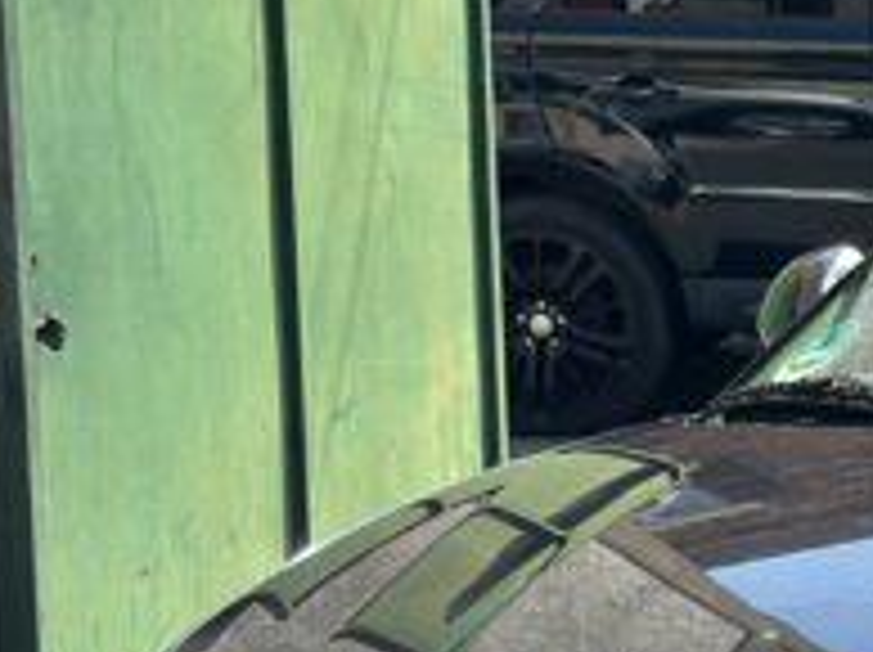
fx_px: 4987
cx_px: 1332
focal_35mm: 198
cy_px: 737
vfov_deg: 7.4
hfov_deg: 9.7
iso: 64
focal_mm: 6.86
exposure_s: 1/1414
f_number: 1.78
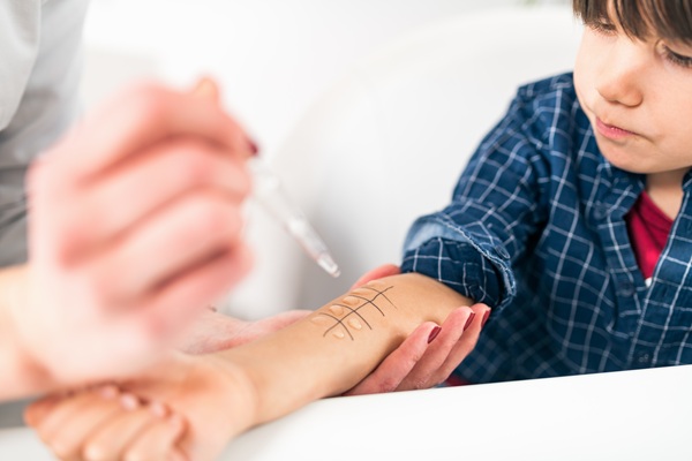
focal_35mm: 35
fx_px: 673
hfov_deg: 54.4
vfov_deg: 37.9
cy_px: 230
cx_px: 346
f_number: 2.2
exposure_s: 1/160
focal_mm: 35
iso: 64
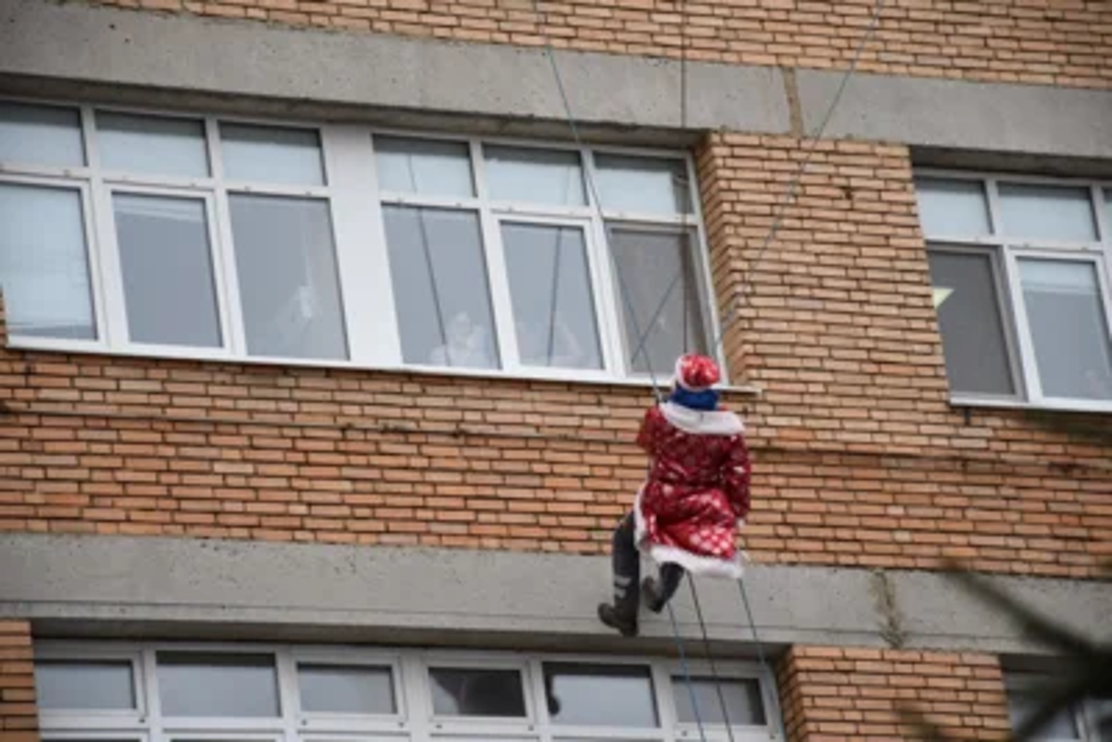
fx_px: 4851
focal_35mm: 157
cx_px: 556
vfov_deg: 8.7
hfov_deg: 13.1
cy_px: 371
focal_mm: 105
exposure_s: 1/320
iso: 1000
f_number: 5.6
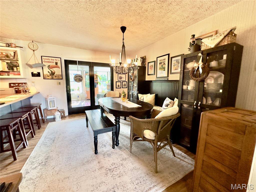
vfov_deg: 85.7
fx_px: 104
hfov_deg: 102.1
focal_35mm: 14
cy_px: 96
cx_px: 128
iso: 200
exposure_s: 1/60
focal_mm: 2.22
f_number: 2.2
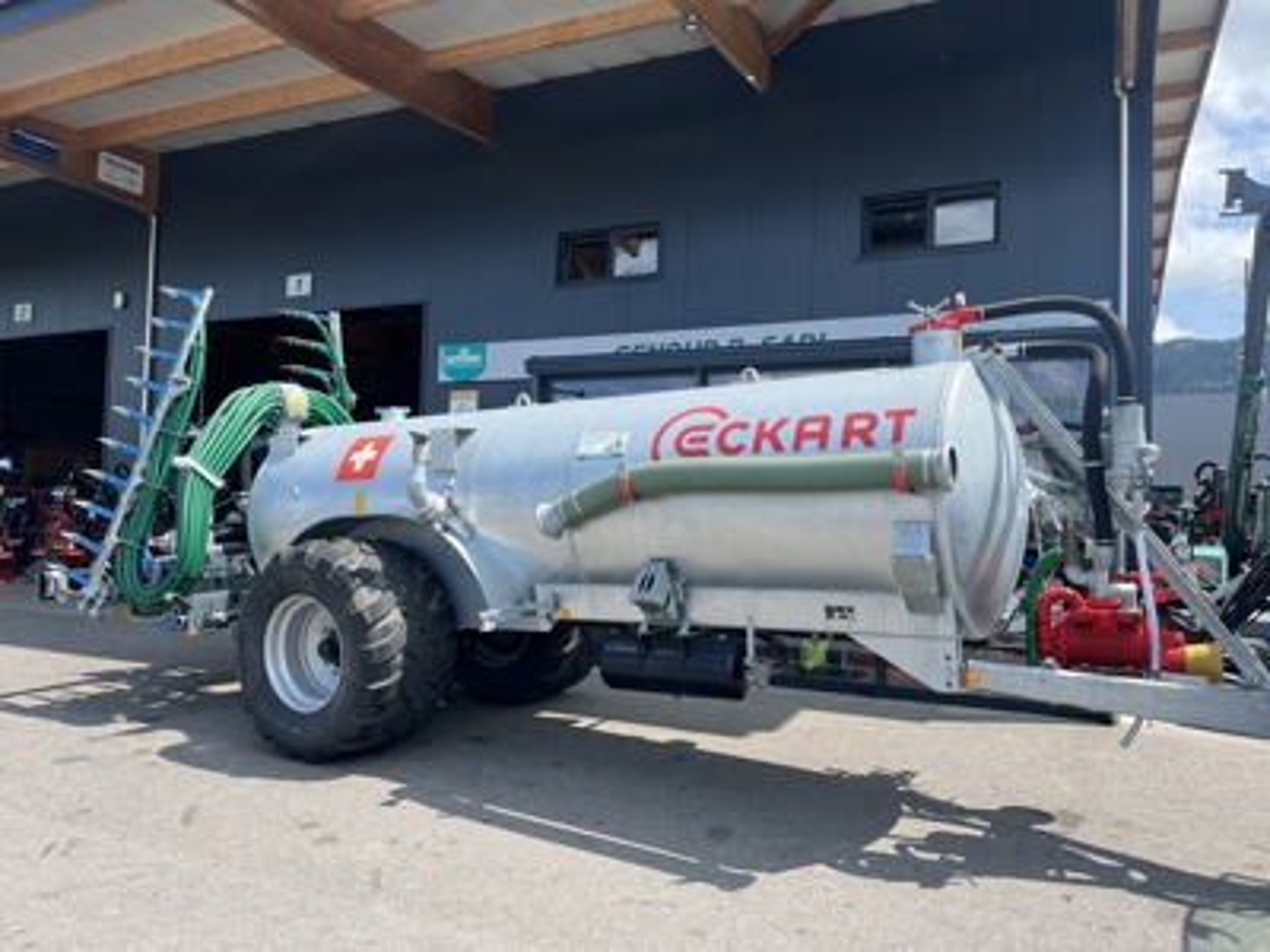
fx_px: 954
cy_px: 476
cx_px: 635
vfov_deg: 53.1
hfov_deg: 67.3
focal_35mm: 26
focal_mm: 5.1
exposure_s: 1/1721
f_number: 1.6
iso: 50
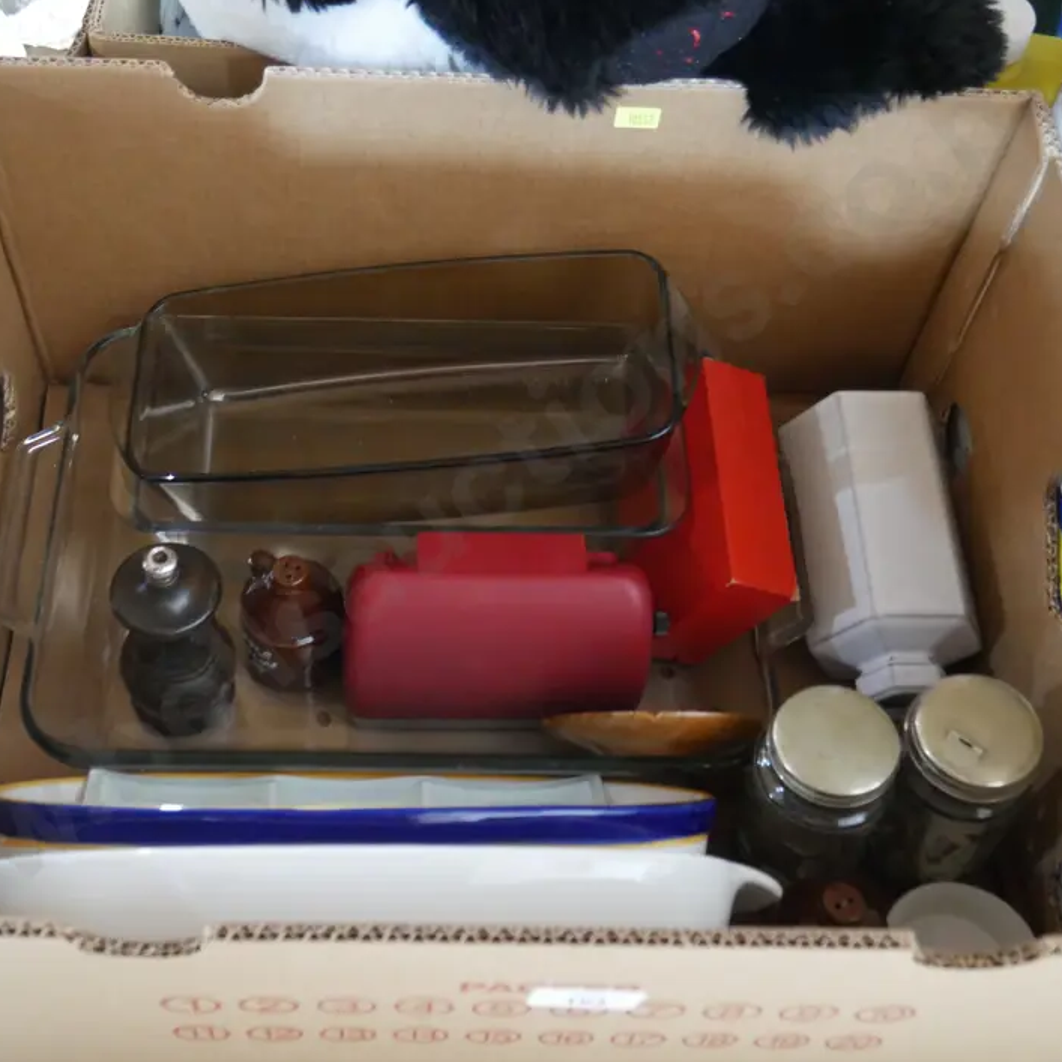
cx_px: 436
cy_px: 529
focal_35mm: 41
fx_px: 1423
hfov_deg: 40.8
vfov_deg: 40.9
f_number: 3.6
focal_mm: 16
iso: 3200
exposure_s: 1/15
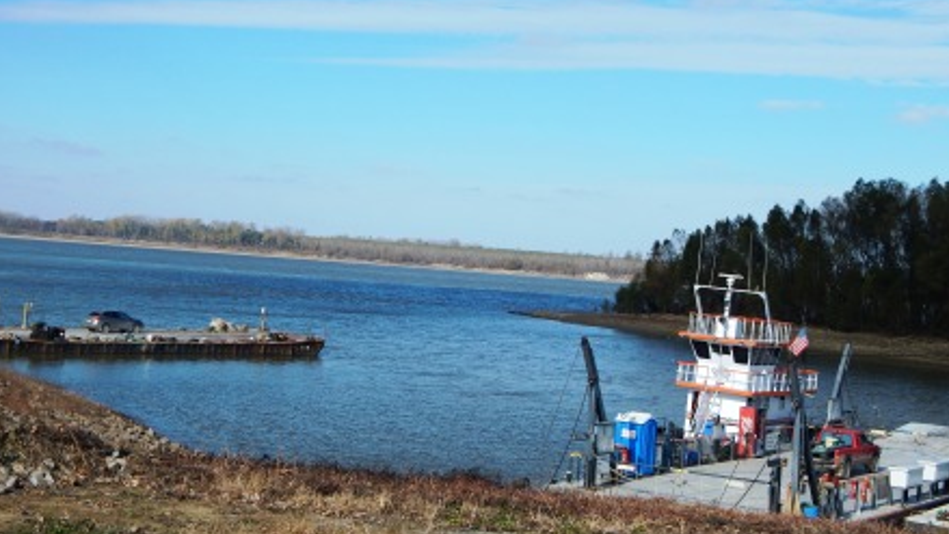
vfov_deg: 20.0
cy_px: 236
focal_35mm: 60
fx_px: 1510
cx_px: 480
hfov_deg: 34.9
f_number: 7.6
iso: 125
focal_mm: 9.7
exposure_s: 1/400
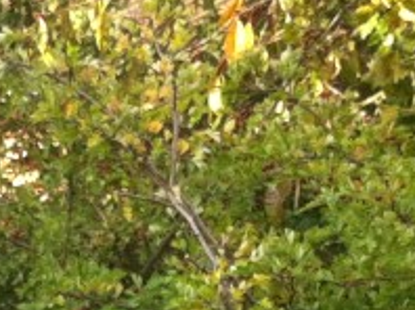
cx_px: -438
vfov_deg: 7.8
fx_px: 2179
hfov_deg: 10.0
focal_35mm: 182
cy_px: 622
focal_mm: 3.85
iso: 125
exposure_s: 1/120
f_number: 2.8
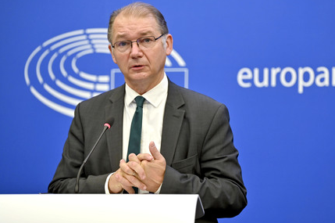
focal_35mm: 142
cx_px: 163
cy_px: 113
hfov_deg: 14.5
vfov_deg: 9.6
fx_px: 1320
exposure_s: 1/160
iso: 640
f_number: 2.8
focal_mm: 135
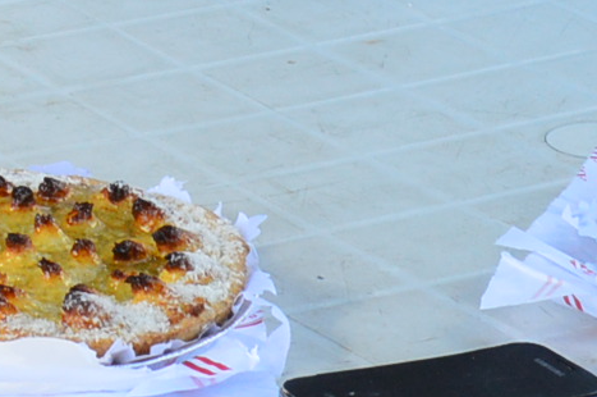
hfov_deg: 8.9
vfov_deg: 5.6
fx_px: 3842
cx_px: 106
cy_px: -626
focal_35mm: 232
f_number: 8
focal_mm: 24
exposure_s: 1/80
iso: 400
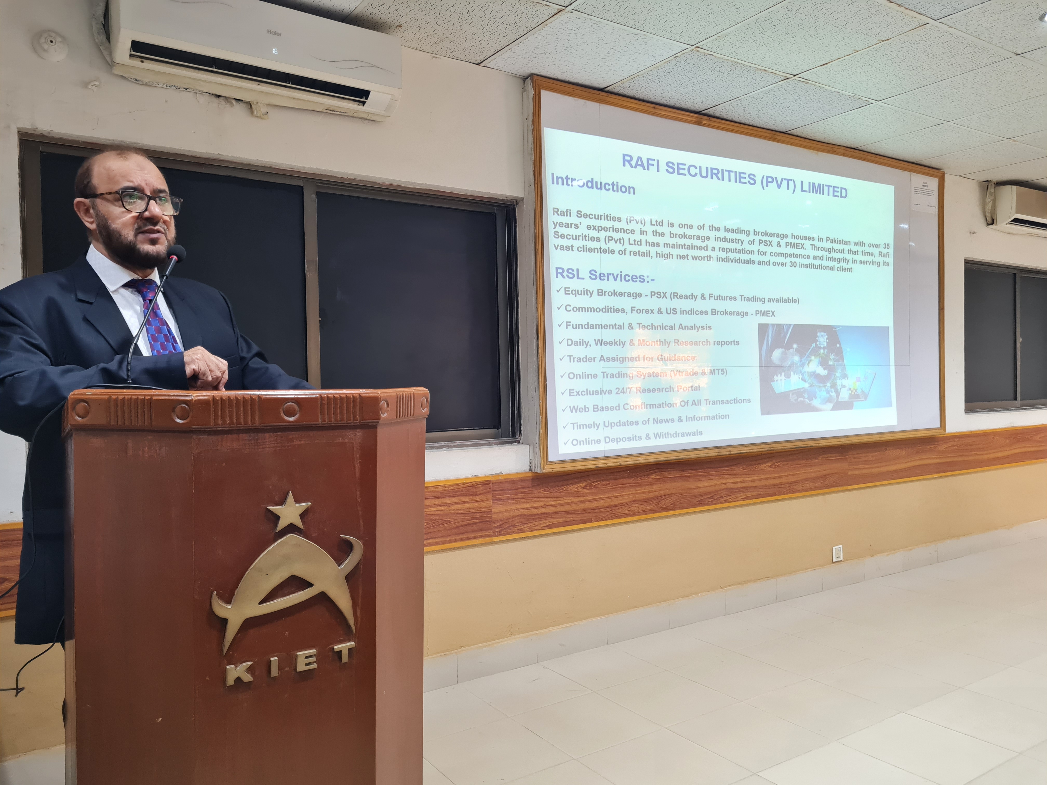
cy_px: 392
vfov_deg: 53.1
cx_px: 524
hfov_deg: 67.3
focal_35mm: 26
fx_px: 786
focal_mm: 5.4
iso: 320
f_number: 1.8
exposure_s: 1/40
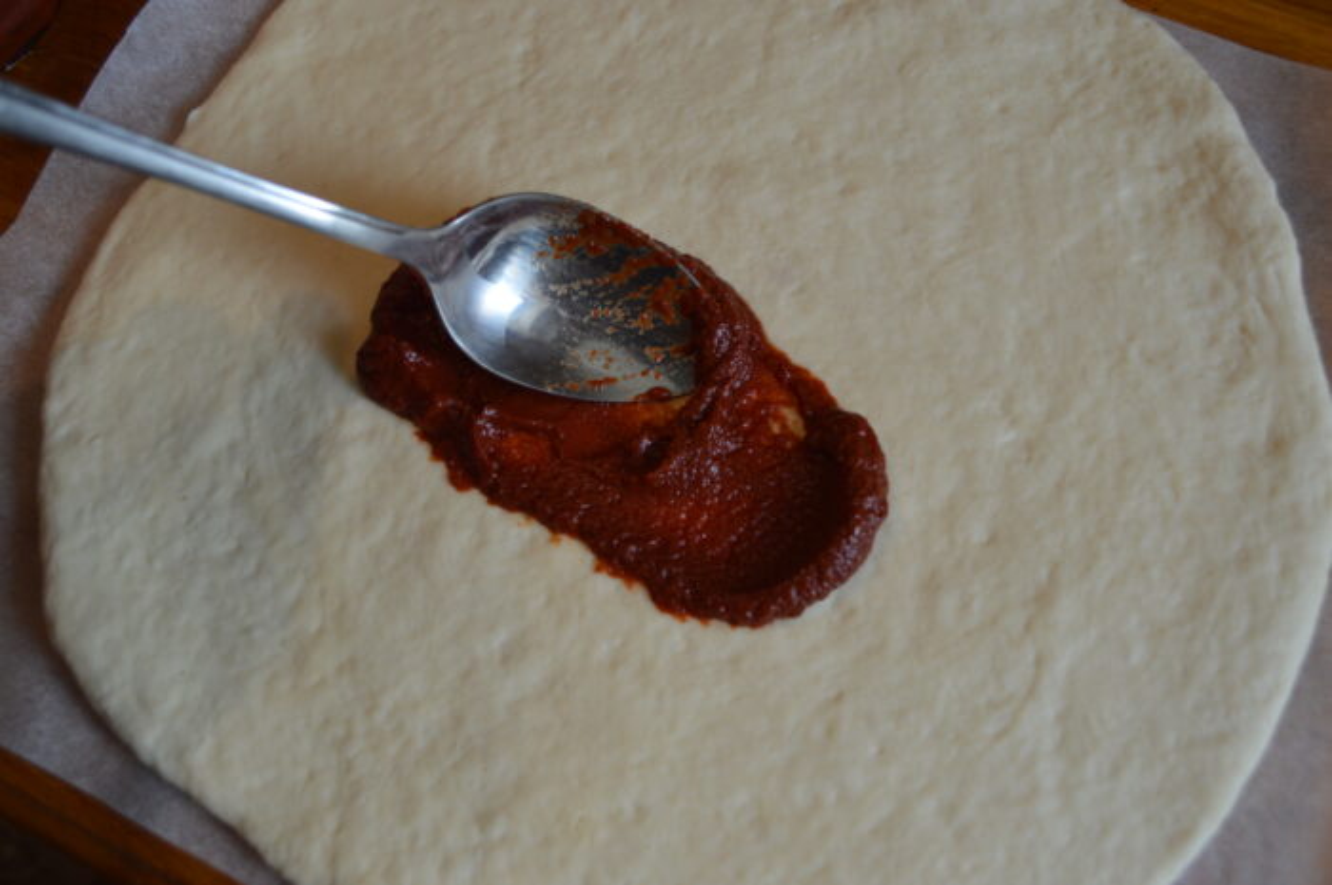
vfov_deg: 39.9
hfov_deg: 57.3
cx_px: 666
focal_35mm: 33
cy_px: 442
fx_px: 1220
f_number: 4
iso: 400
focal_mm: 22
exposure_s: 1/125
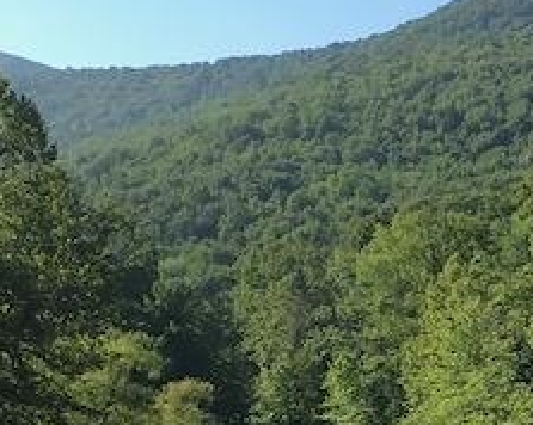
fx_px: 2049
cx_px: 342
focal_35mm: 130
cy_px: 597
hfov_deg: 14.8
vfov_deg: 11.5
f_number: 2.2
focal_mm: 4.15
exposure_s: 1/827
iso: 25
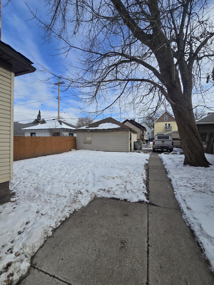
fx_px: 107
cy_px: 142
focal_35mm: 13
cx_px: 107
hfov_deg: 89.9
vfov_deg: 106.2
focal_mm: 2.2
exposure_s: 1/2321
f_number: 2.2
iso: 50
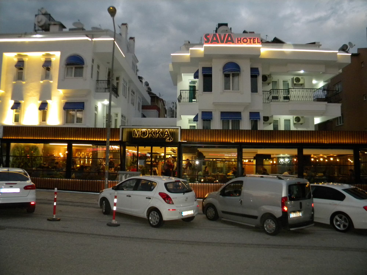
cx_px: 184
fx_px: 297
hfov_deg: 63.4
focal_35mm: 28
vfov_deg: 49.7
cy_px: 138
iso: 495
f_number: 3.5
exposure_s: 1/26
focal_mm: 5
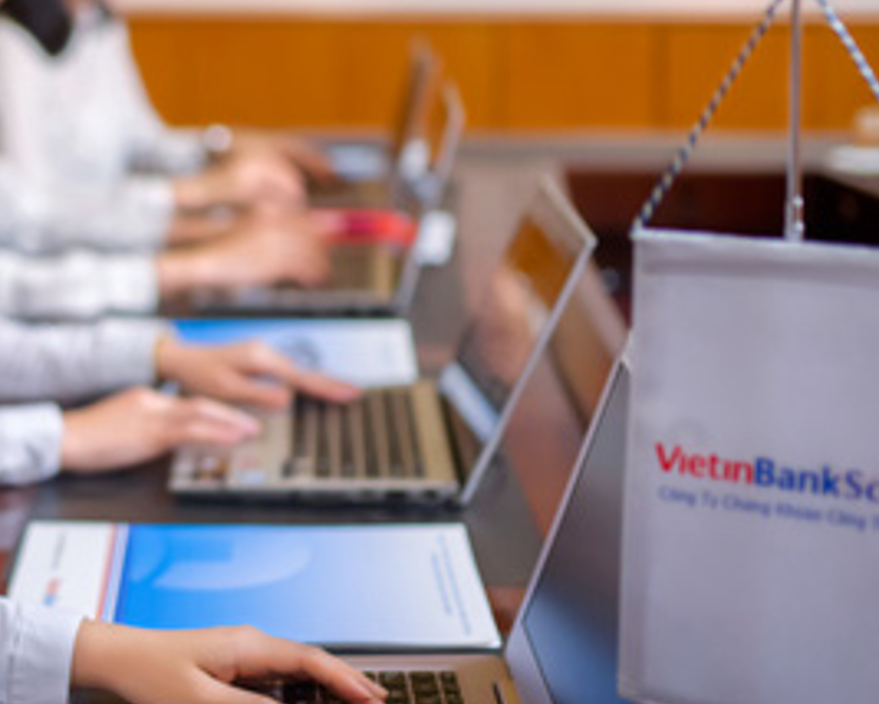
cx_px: -53
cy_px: 276
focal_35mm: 80
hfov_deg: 22.7
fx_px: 2083
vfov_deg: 19.2
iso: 100
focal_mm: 35
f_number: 1.4
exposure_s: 1/160
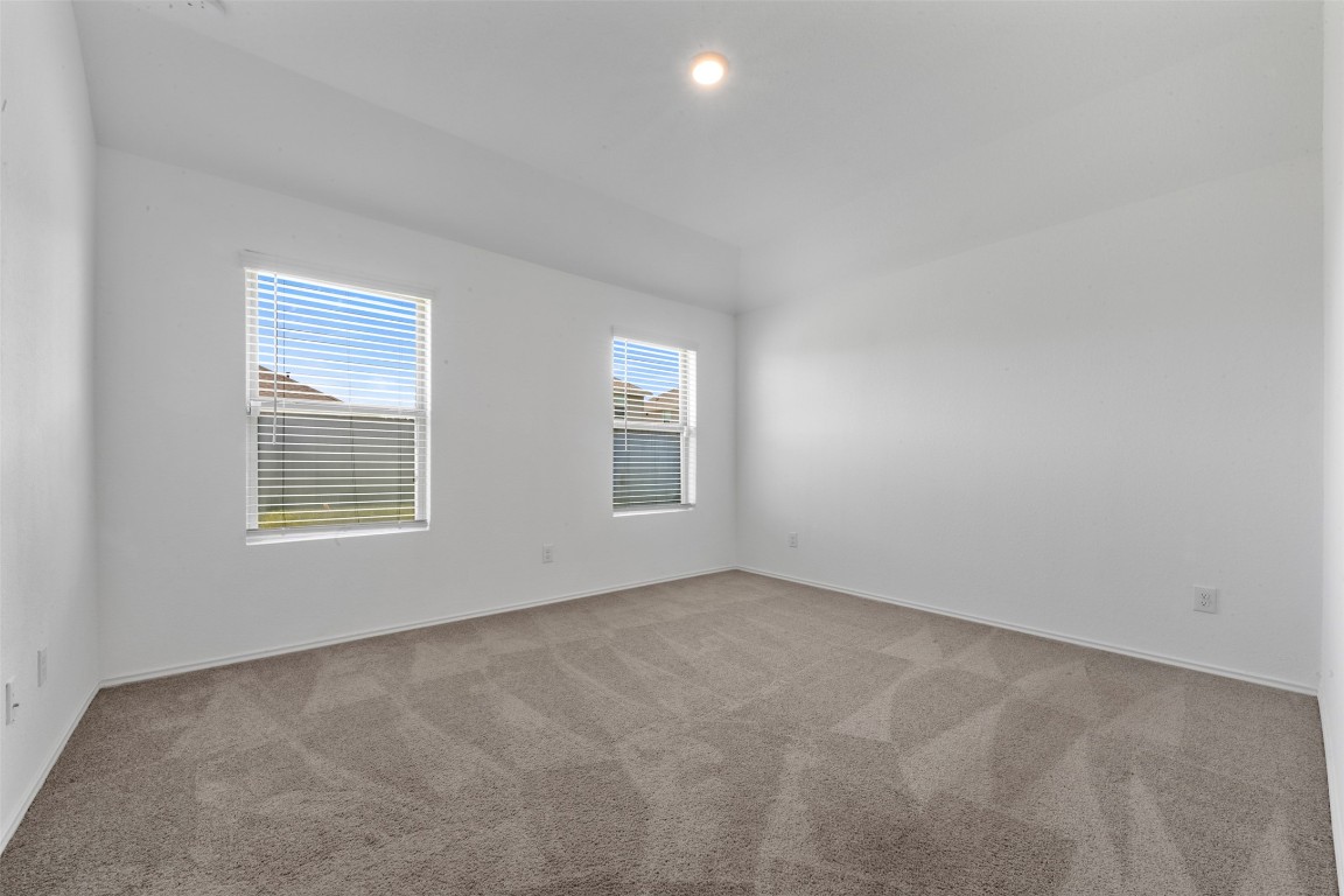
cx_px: 672
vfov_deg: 81.2
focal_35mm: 14
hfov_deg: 104.3
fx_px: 523
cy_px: 448
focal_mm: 14
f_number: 8
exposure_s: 1.3
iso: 250
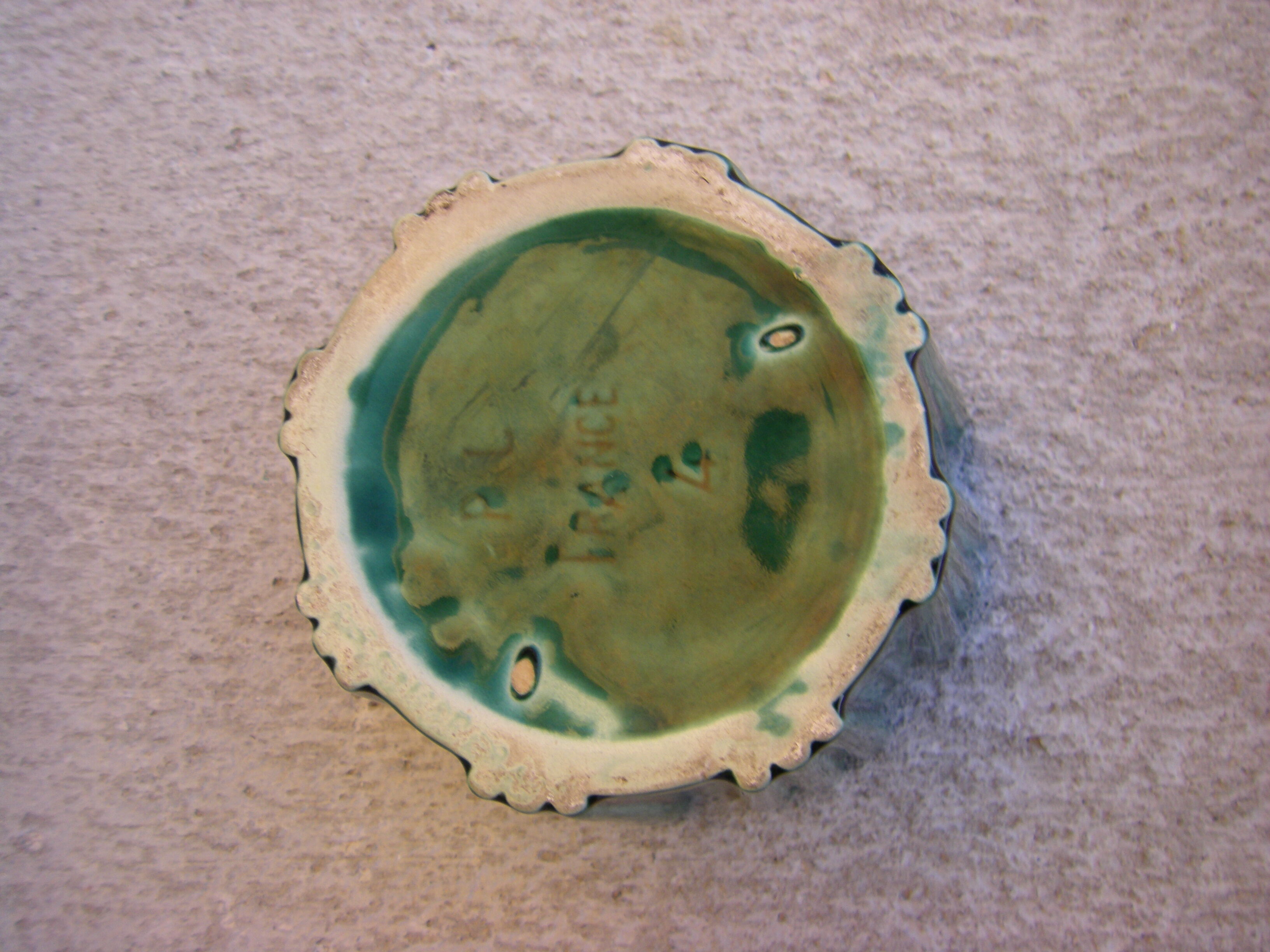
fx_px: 1394
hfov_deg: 49.0
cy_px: 476
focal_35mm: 38
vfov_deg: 37.7
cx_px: 635
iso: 80
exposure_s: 1/50
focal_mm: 6.3
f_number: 3.5
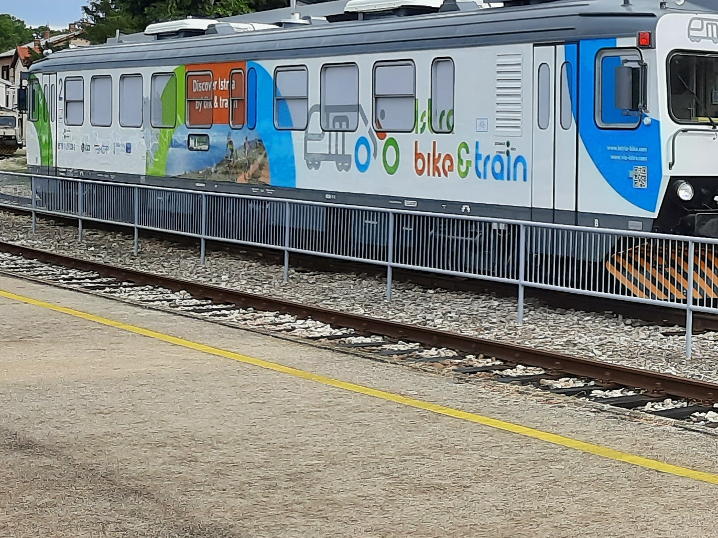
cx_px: 933
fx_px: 1514
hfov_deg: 23.6
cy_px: 185
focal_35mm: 73
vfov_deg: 20.1
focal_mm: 4.6
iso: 32
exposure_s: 1/391
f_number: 2
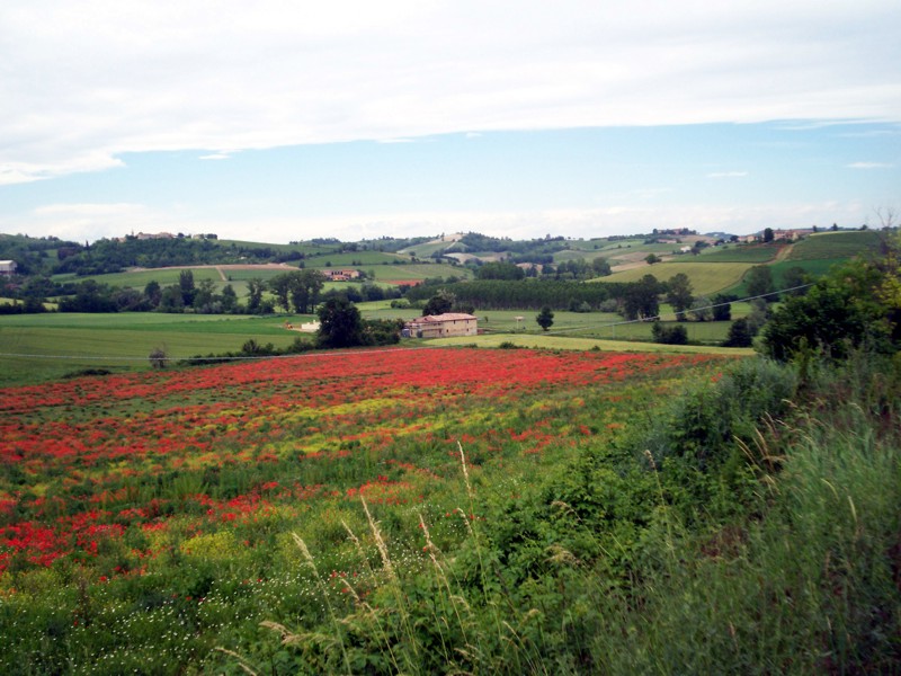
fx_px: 937
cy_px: 338
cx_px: 450
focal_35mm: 36
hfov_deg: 51.4
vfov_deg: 39.7
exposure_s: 1/327
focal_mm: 5.9
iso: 100
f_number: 4.5
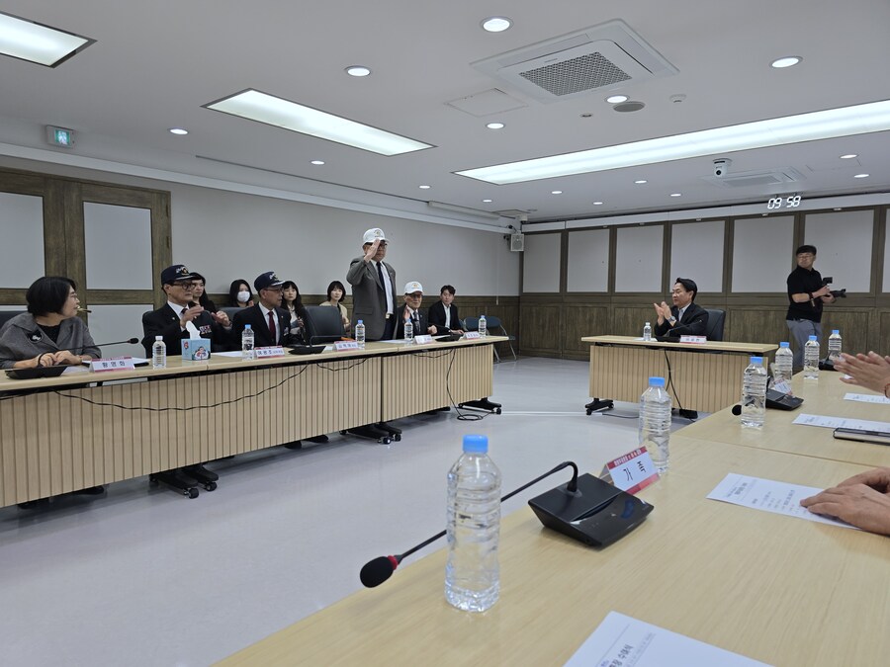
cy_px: 334
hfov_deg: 73.9
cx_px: 445
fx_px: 591
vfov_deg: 58.9
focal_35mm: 23
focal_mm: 6.3
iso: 40
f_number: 1.7
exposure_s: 1/120
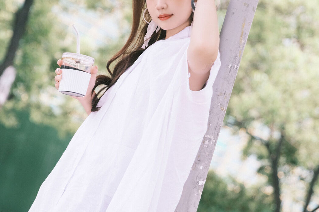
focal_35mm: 152
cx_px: 160
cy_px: 136
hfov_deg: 13.5
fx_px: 1347
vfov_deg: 9.0
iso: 1000
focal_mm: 67
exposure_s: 1/200
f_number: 2.8
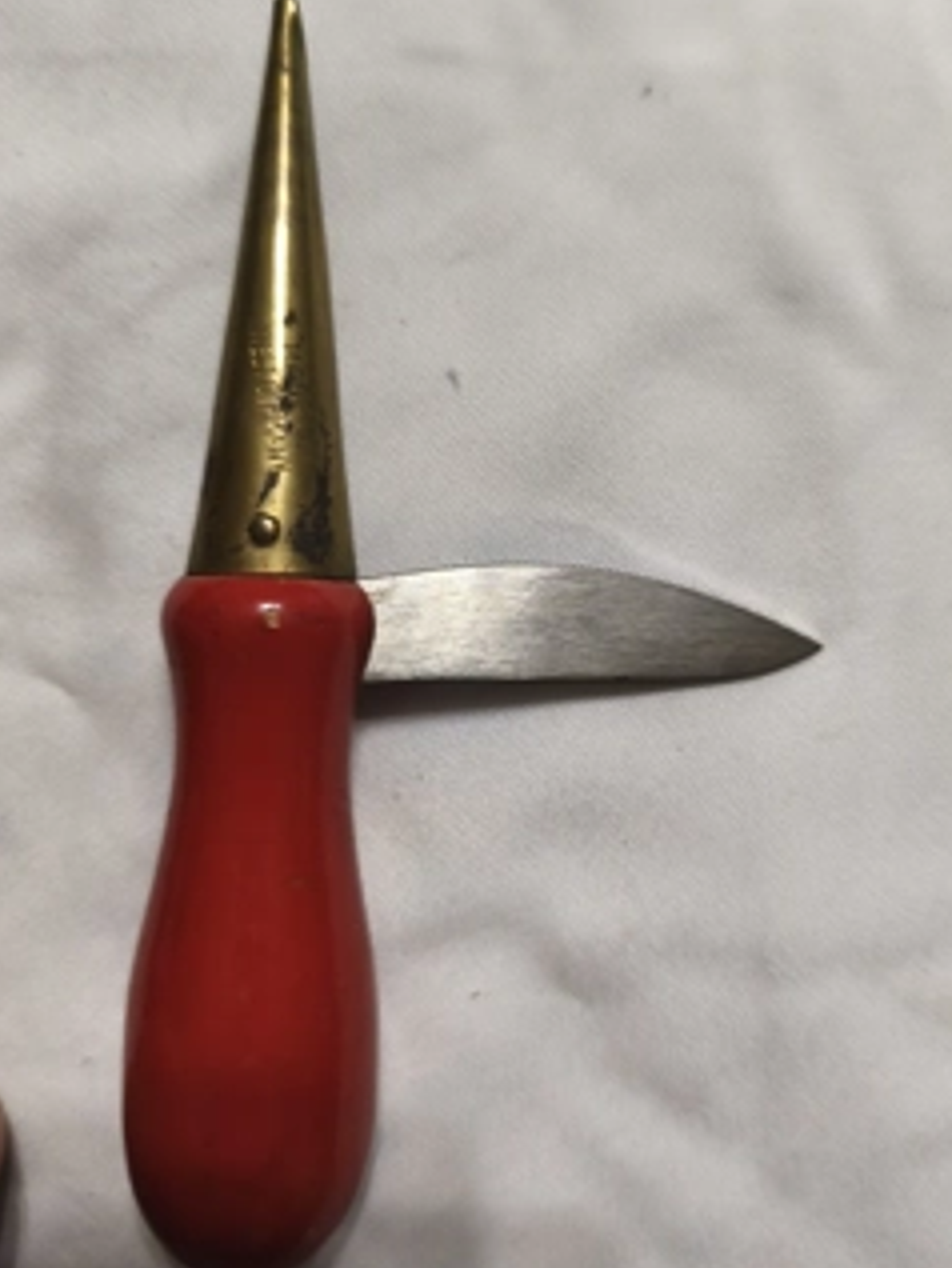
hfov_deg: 48.2
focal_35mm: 29
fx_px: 1063
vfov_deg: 61.6
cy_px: 588
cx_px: 532
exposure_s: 1/50
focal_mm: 6.18
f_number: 1.65
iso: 640
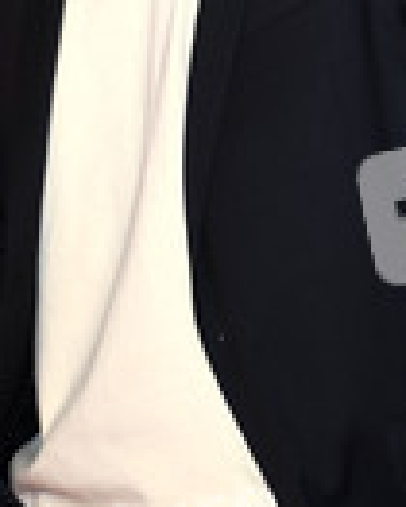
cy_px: 0
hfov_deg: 4.0
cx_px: 205
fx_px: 5791
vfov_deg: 5.0
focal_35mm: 386
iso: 640
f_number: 5.6
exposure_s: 1/250
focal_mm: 135
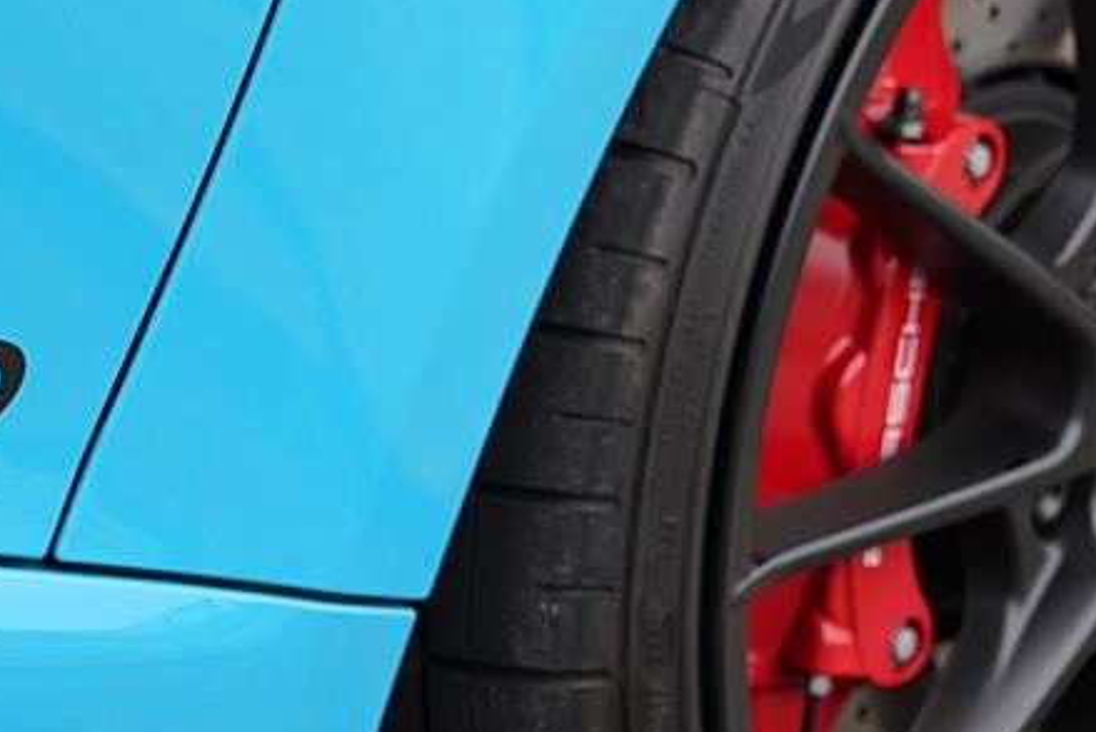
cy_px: 261
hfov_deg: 13.1
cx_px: 352
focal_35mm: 157
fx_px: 4781
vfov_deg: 8.7
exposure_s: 1/160
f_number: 4
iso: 100
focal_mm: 46
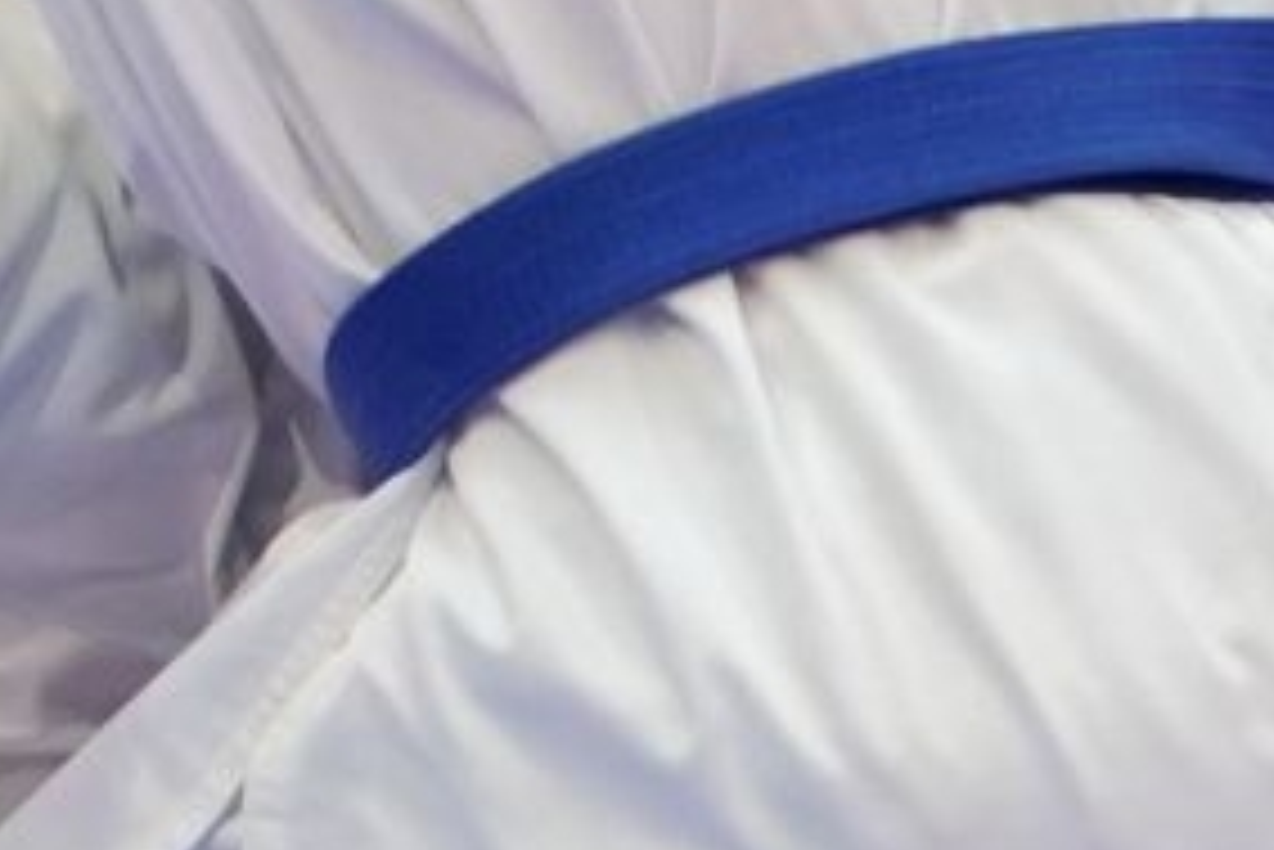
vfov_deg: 1.4
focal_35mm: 1017
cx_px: -1067
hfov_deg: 2.0
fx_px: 36007
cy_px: -1102
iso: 1600
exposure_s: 1/800
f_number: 2.8
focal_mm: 107
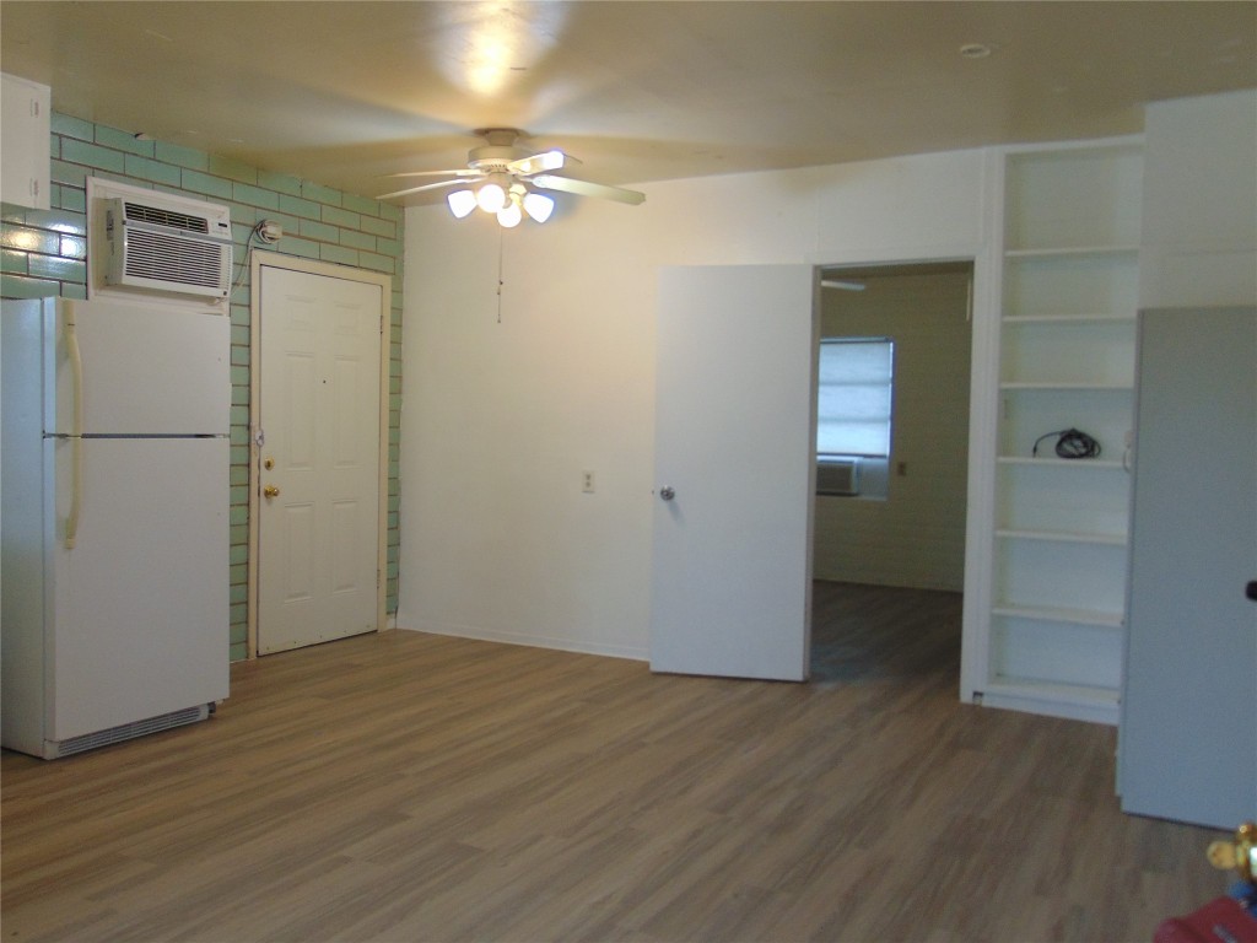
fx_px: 1089
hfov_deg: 60.0
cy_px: 472
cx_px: 628
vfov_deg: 46.8
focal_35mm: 30
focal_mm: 5.4
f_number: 3.1
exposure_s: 1/30
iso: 100
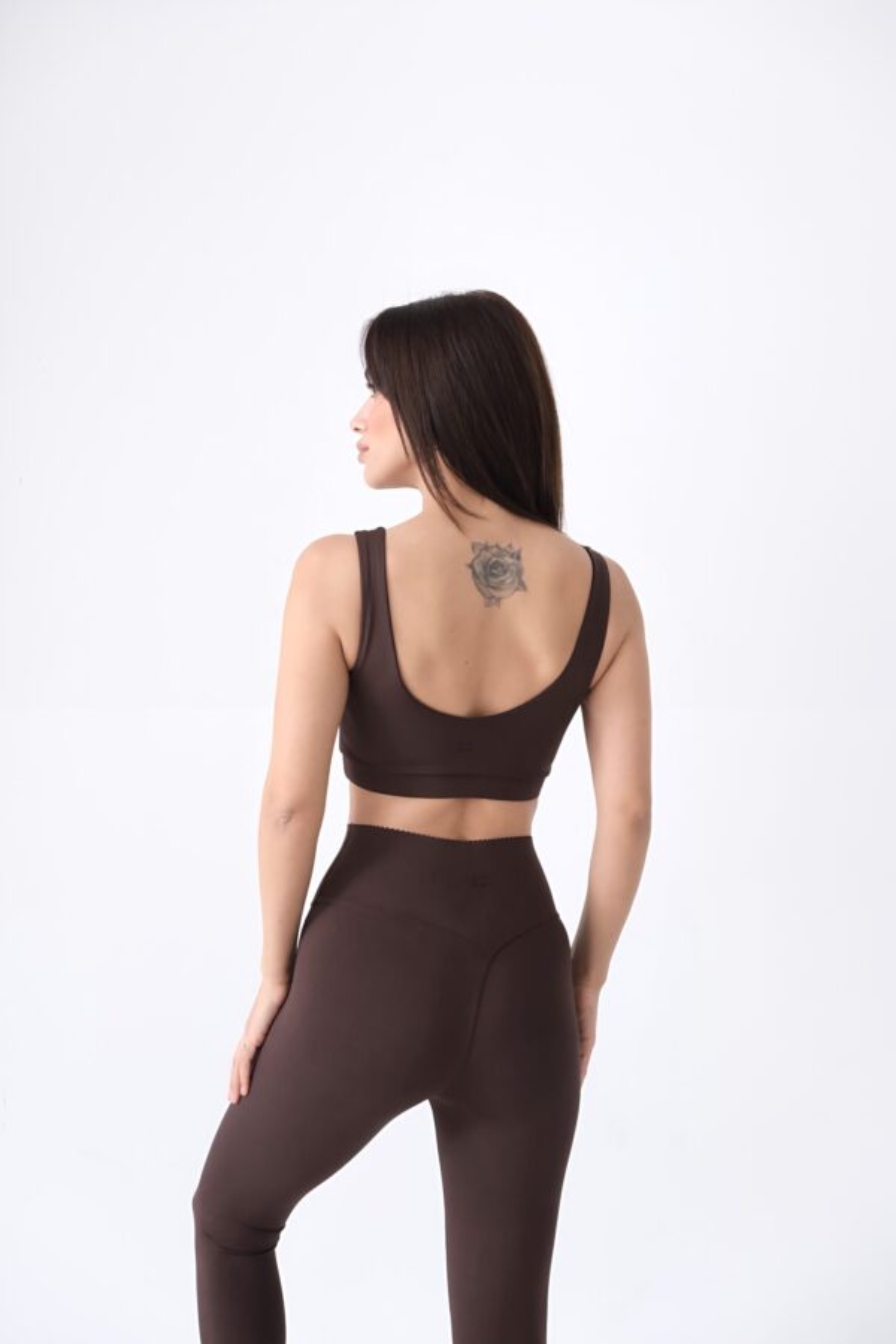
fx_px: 1381
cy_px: 672
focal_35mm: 37
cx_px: 448
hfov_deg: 35.9
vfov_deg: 51.9
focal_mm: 24.7
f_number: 5.6
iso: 2500
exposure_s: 1/60
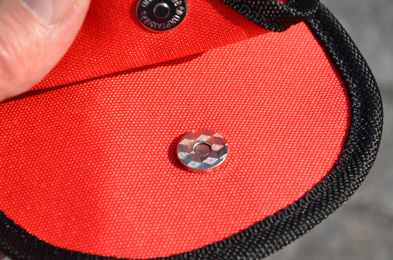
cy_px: 111
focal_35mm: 184
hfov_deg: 11.2
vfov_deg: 7.4
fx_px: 2000
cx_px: 205
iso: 100
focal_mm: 105
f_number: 9
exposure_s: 1/250
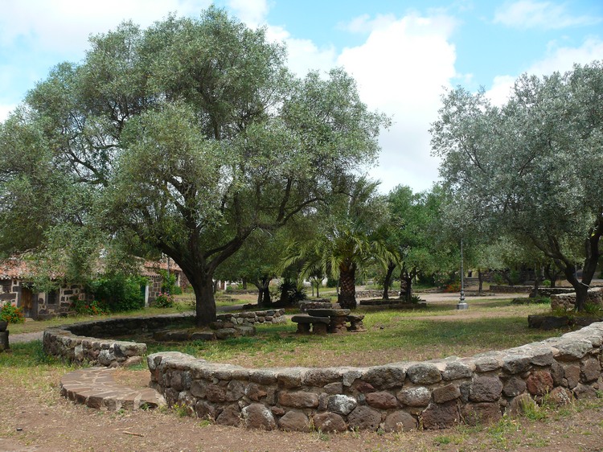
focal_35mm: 35
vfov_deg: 40.7
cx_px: 302
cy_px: 226
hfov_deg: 52.6
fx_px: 609
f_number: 4
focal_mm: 7.4
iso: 100
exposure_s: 1/200
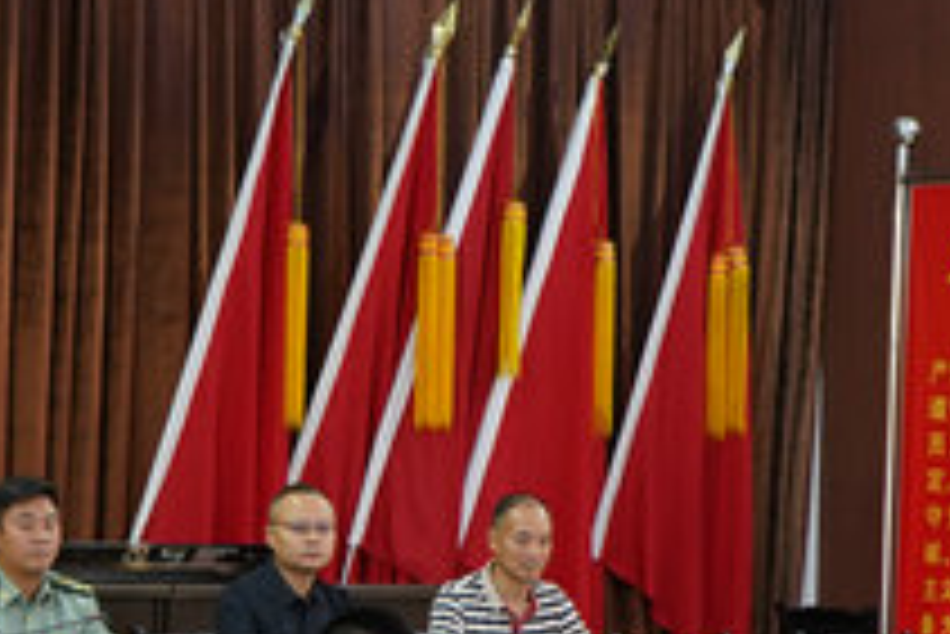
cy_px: 272
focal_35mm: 144
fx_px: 3802
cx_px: 257
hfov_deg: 14.2
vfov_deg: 9.5
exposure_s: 1/160
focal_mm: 38
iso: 1600
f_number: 4
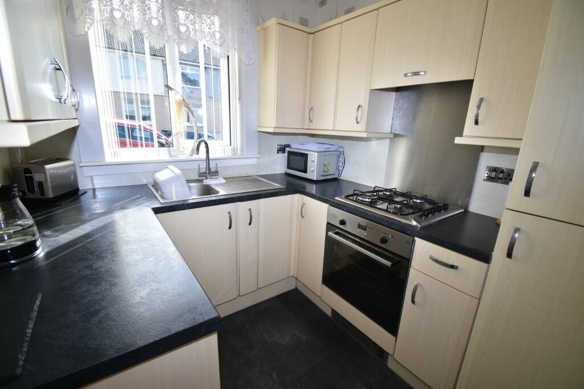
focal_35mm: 15
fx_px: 243
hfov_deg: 100.4
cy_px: 194
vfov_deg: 77.3
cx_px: 292
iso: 100
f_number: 4.5
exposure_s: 1/80
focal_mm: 10
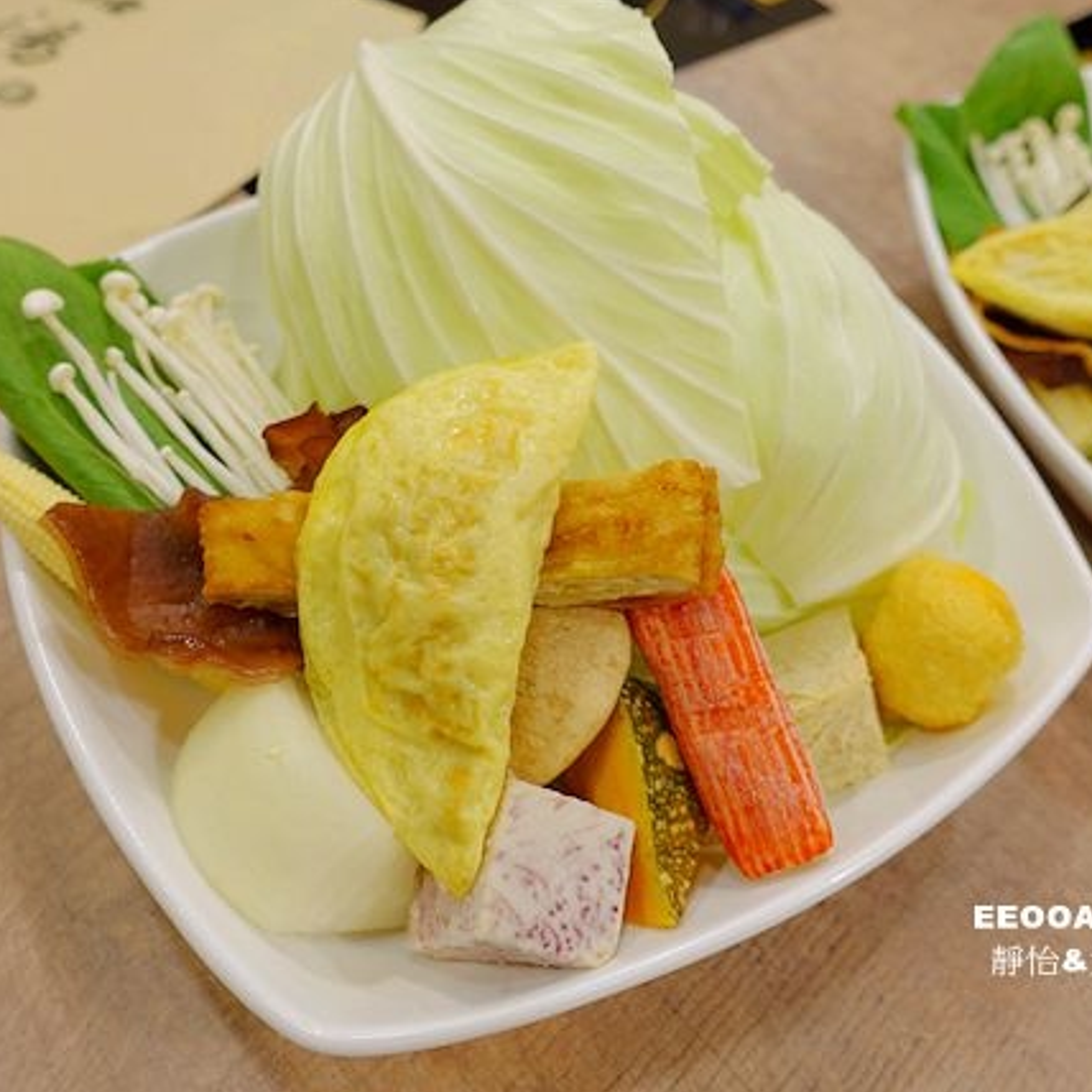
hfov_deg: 52.4
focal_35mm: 31
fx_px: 1106
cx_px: 610
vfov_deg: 52.5
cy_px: 542
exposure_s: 1/30
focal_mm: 8.98
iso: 125
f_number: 2.5
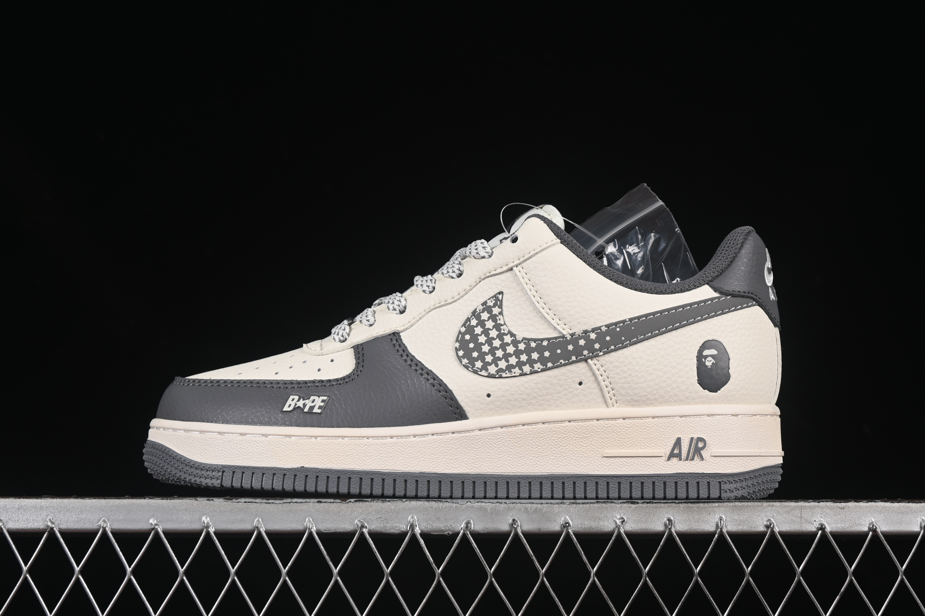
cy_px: 308
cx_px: 462
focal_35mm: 75
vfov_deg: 18.2
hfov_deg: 27.0
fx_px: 1927
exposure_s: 1/80
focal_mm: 50
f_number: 8
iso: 160
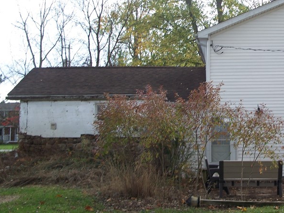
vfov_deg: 22.9
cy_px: 75
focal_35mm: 64
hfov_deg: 29.5
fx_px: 525
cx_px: 234
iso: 64
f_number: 2.8
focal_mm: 7.8
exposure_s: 1/125
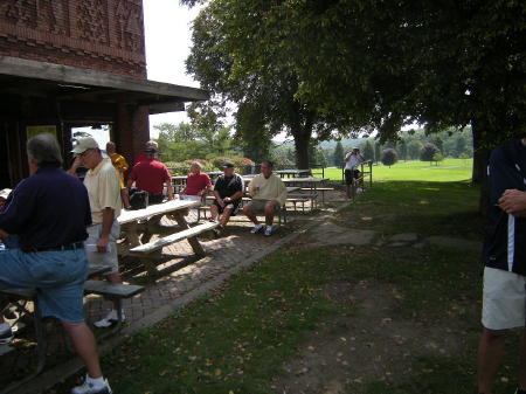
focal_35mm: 28
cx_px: 263
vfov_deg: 49.7
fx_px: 425
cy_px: 197
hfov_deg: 63.5
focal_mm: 4.7
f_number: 2.8
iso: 64
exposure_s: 1/455
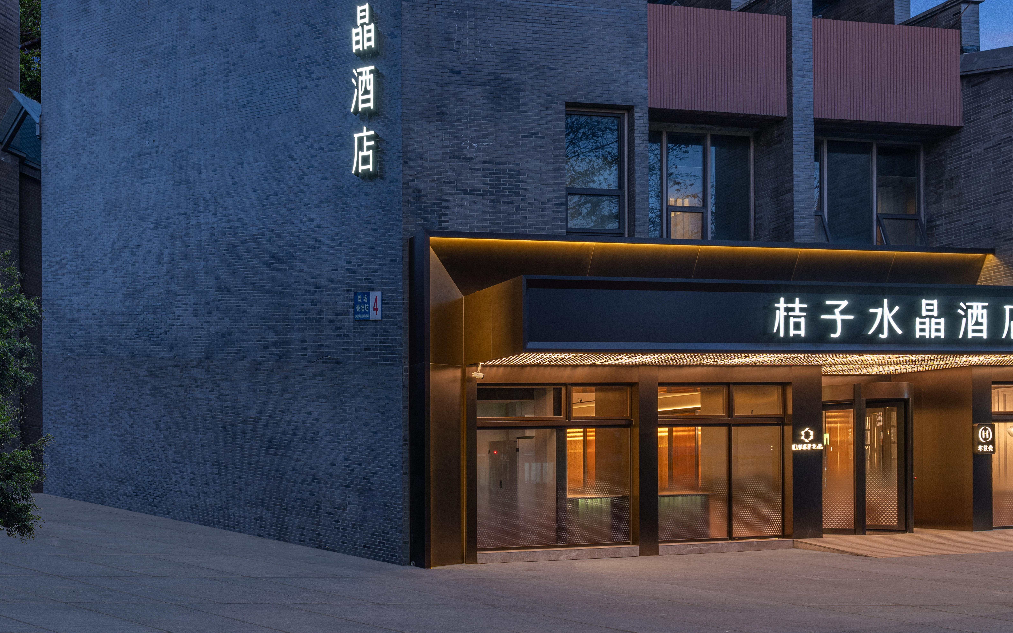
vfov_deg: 46.5
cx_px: 744
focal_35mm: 26
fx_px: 718
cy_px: 187
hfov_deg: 66.6
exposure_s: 1.3
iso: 50
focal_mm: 17
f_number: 8
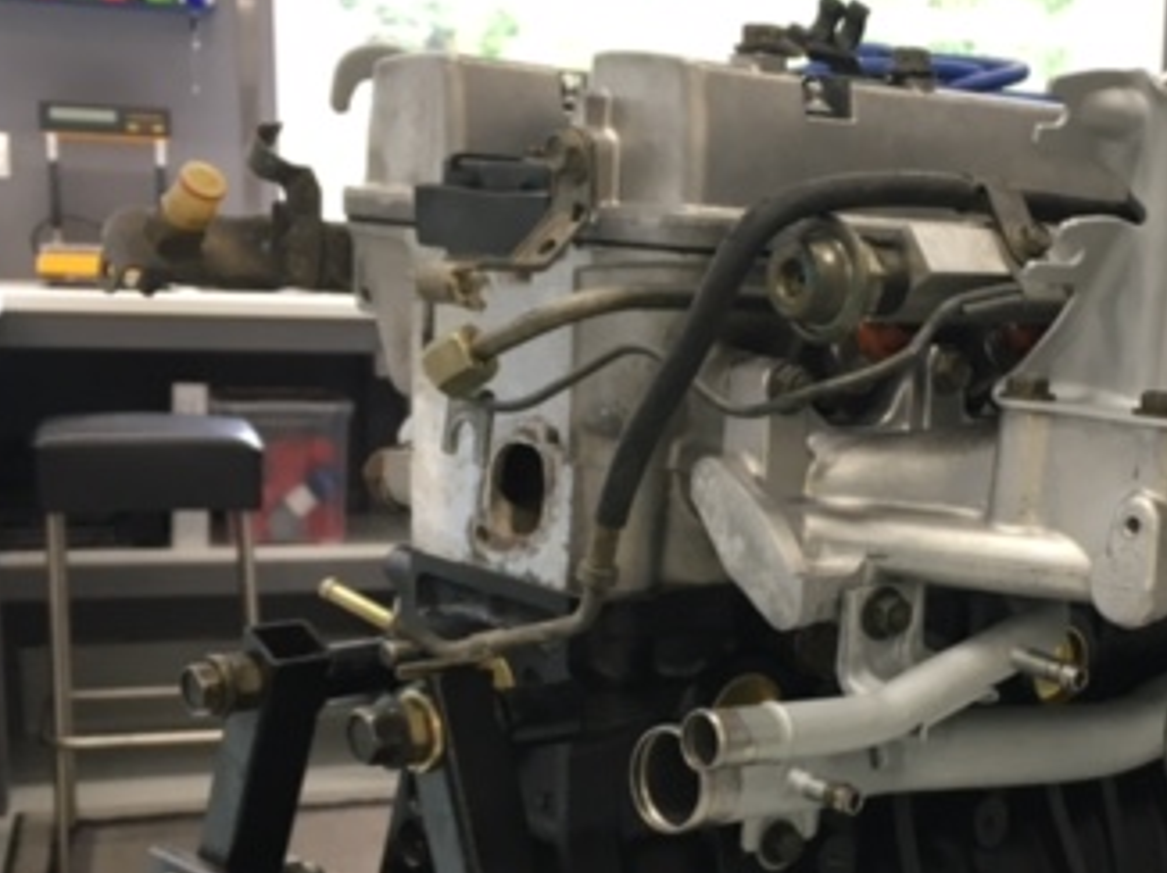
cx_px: 916
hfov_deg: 32.9
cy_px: 644
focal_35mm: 57
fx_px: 1920
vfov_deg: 25.4
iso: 40
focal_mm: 4.15
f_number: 2.2
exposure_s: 1/33
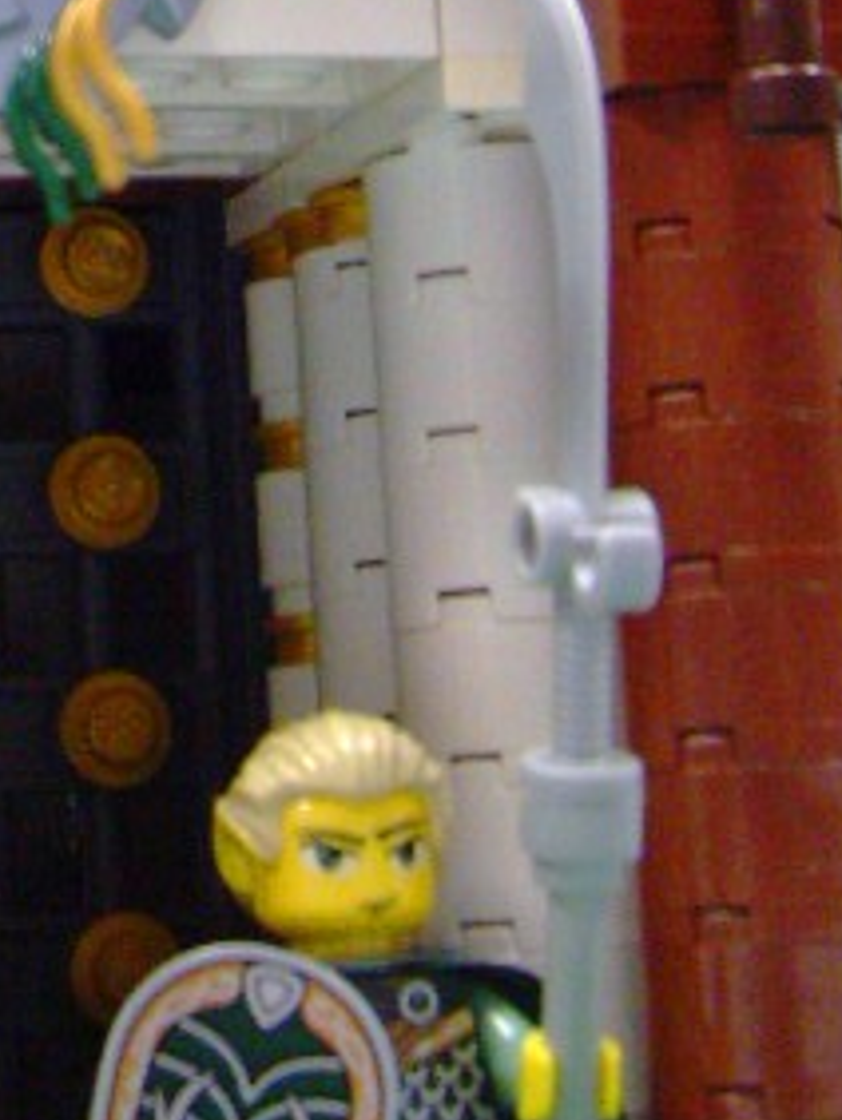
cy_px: -500
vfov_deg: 14.6
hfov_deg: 11.5
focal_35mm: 127
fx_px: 4113
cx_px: -163
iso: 200
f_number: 2.8
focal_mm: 5.8
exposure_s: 1/45
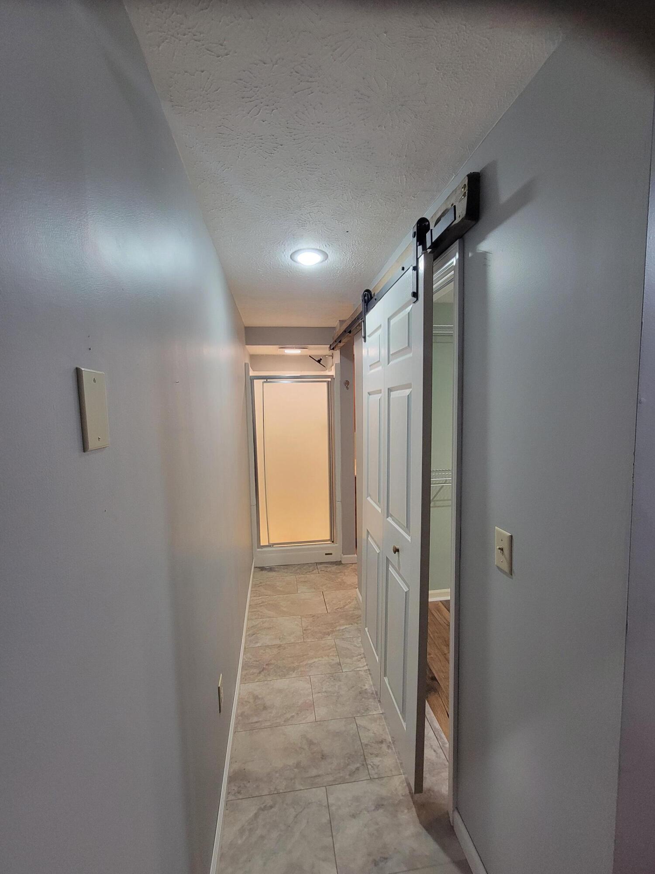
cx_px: 328
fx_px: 328
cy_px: 437
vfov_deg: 106.2
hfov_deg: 89.9
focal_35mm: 13
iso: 320
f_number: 2.2
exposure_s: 1/60
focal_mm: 2.2
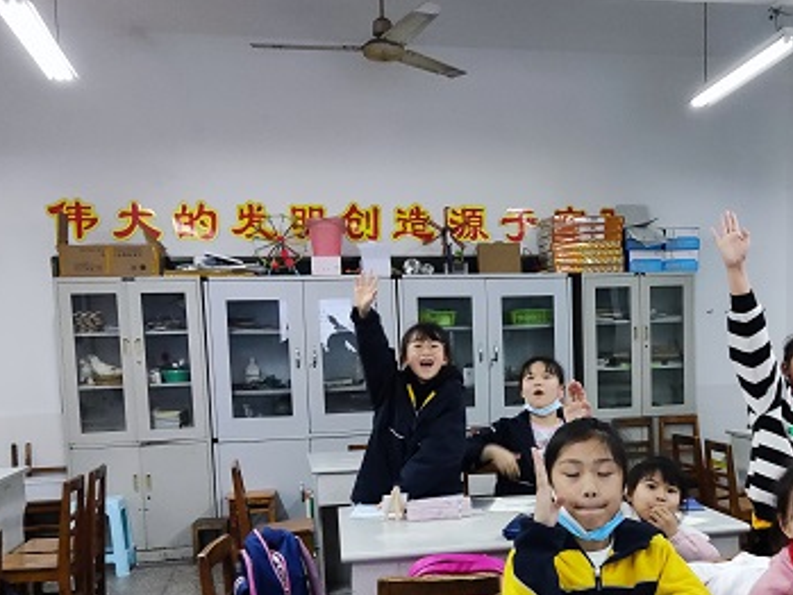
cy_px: 438
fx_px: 985
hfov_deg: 43.1
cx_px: 541
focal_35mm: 43
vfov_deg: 33.0
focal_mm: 4.71
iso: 618
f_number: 1.79
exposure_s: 1/50
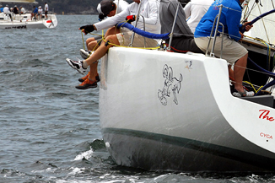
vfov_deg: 2.5
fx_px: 4214
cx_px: 251
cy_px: 52
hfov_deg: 3.7
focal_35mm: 552
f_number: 8
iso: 400
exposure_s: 1/1000
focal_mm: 200
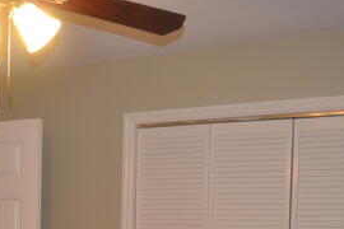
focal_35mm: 70
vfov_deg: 18.2
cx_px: 93
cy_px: 292
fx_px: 669
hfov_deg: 28.5
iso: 500
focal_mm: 18
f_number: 3.5
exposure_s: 1/60
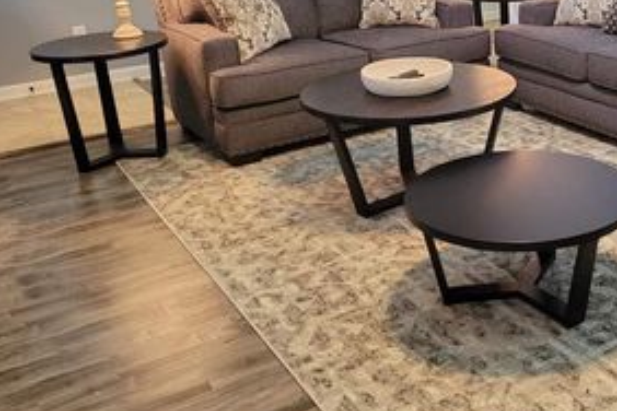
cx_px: 505
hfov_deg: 39.3
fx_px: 823
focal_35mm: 48
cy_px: 119
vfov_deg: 27.8
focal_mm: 5.4
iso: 500
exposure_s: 1/39
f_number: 1.8
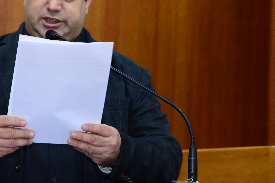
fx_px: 1337
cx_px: 62
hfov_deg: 11.7
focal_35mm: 175
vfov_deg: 7.8
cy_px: 42
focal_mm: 105
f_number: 5
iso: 2500
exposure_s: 1/60
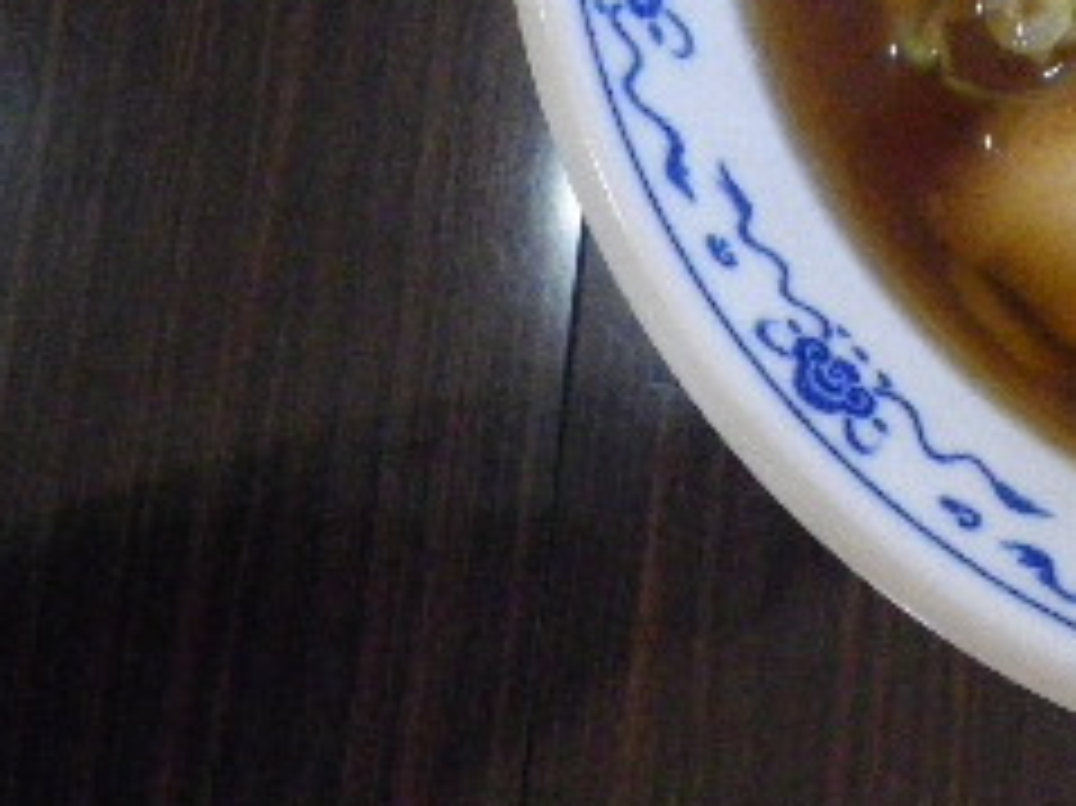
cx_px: 1387
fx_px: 2330
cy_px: -176
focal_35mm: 75
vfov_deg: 18.5
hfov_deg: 23.2
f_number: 2.6
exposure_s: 1/60
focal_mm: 4.9
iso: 640
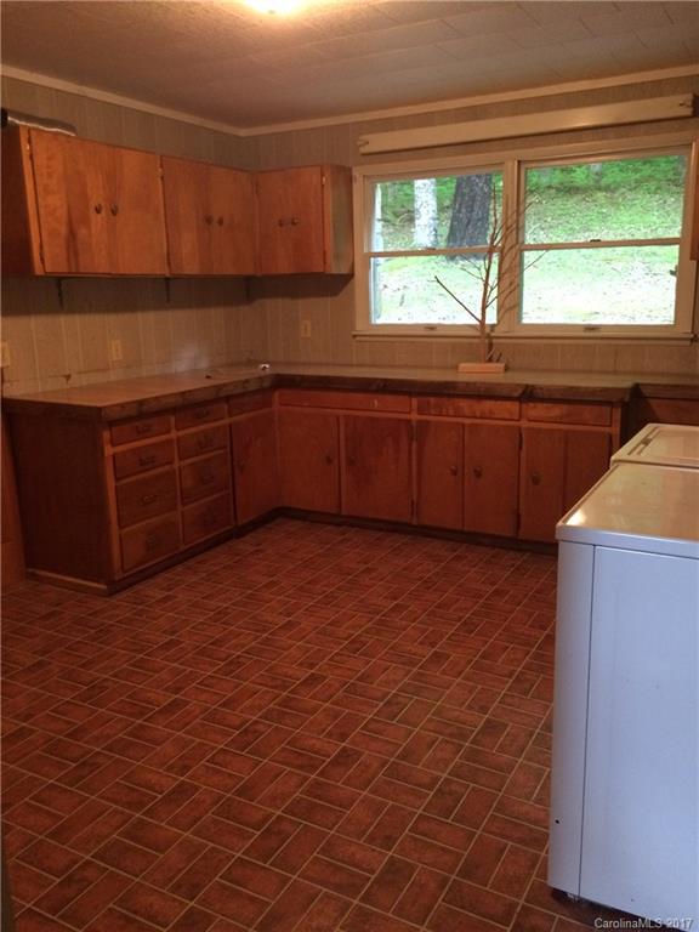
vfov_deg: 61.7
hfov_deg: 48.2
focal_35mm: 29
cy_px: 466
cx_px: 350
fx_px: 781
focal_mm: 4.15
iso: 250
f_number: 2.2
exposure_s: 1/20
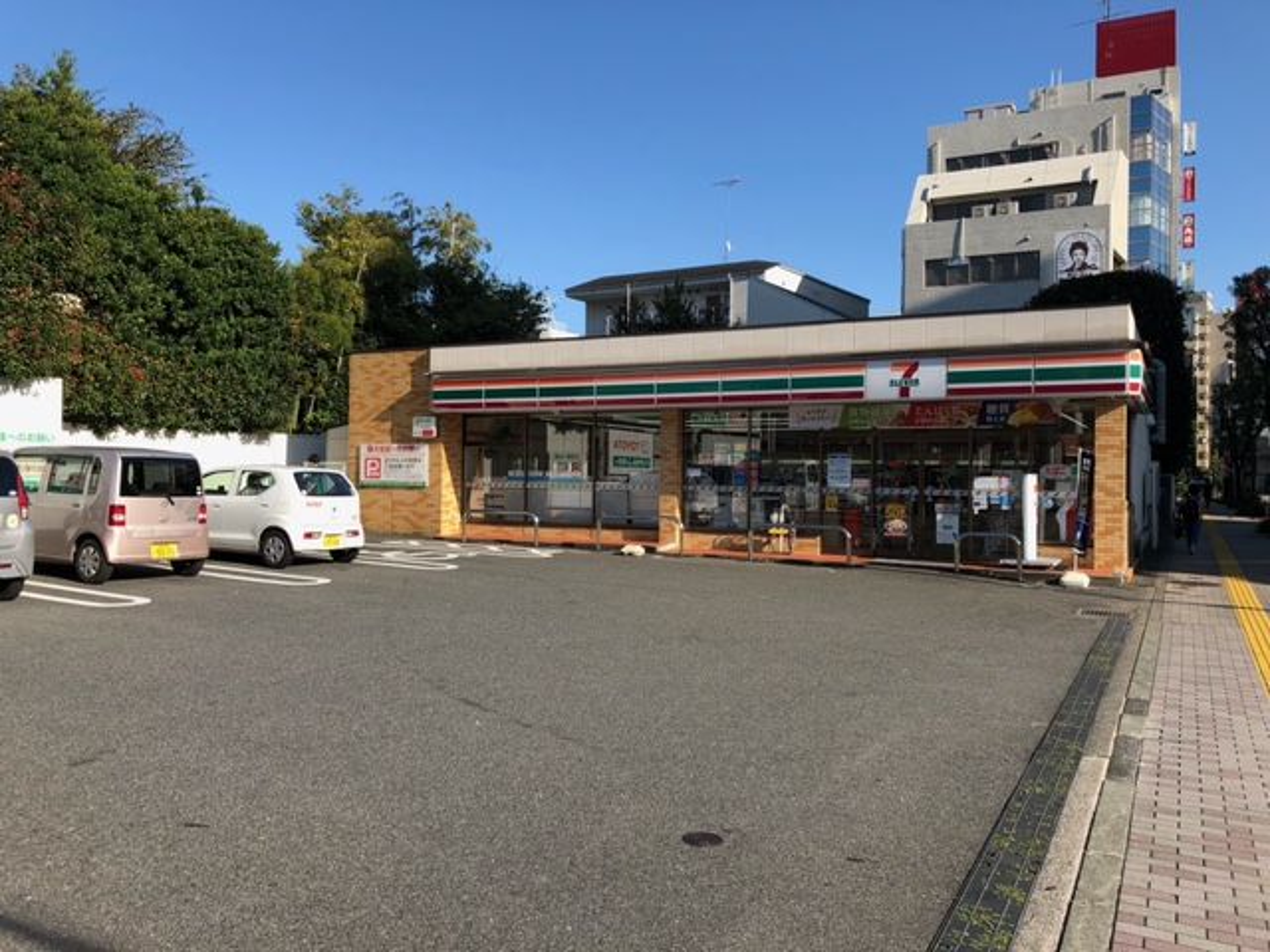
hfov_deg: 63.4
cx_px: 635
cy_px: 476
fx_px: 1027
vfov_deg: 49.7
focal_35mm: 28
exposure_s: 1/1297
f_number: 1.8
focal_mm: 3.99
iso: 20
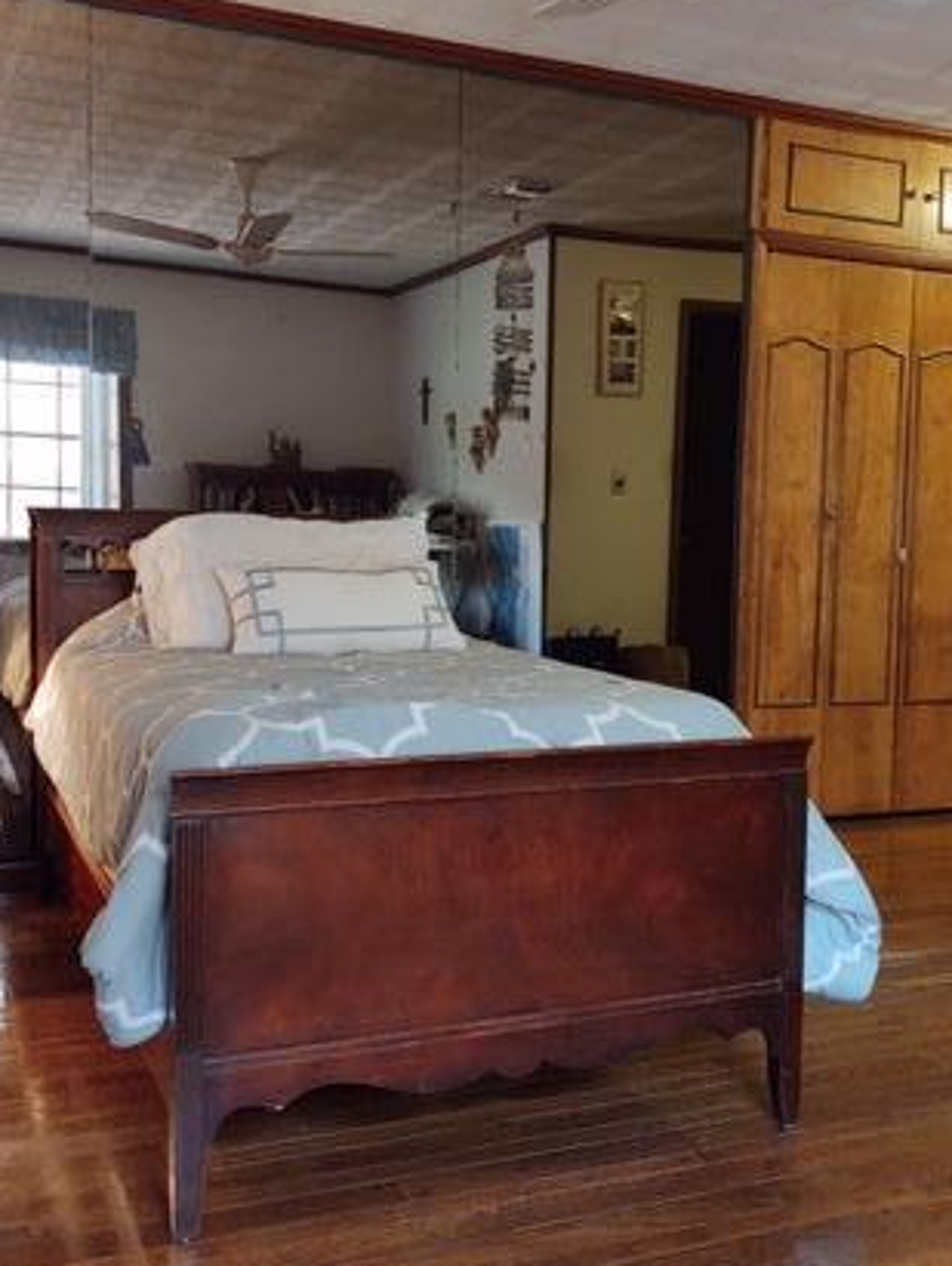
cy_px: 622
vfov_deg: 44.8
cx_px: 582
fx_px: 1538
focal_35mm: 42
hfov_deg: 34.3
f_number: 1.7
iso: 384
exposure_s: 1/25
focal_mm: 4.75
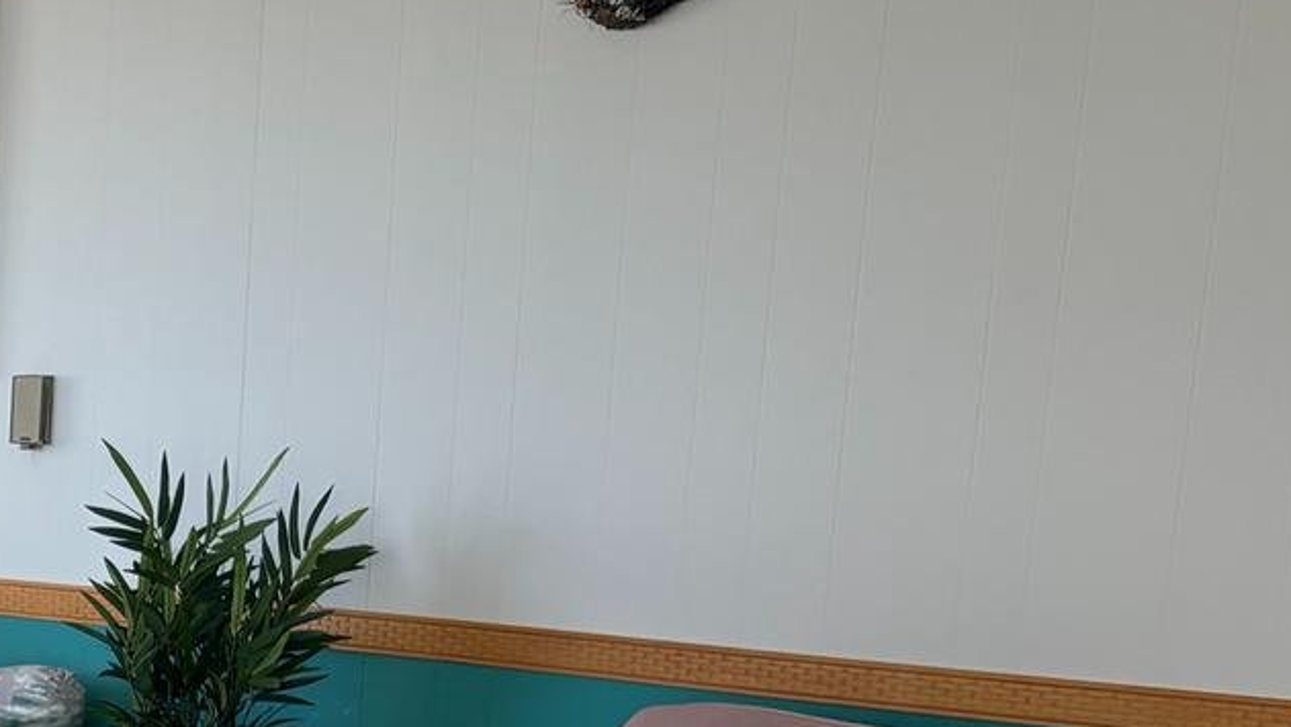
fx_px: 3149
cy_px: 1092
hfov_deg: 20.4
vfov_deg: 12.5
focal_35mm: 92
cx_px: -548
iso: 64
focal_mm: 5.96
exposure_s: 1/120
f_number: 1.6
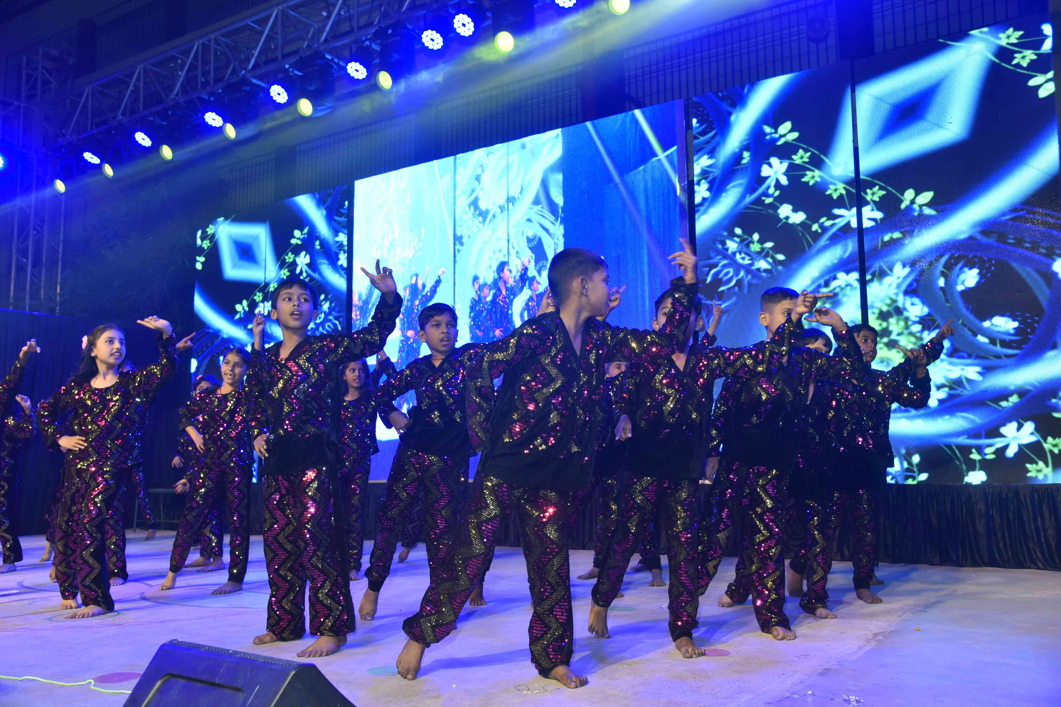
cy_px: 354
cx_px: 530
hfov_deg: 60.3
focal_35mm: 31
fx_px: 914
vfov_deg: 42.3
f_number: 5
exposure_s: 1/160
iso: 500
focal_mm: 31
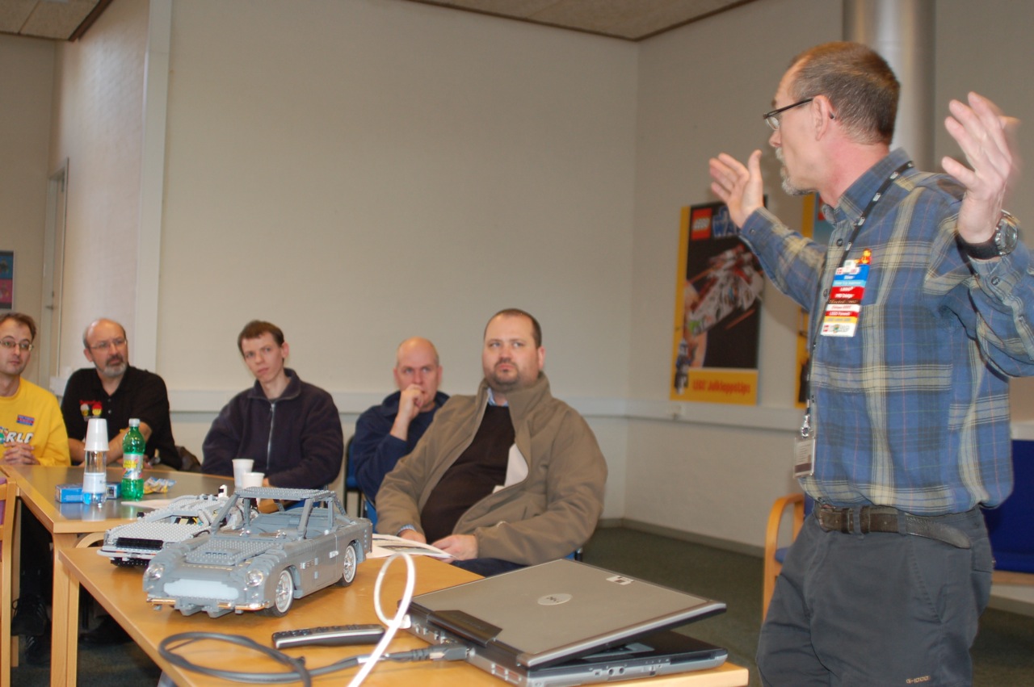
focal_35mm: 42
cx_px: 517
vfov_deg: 31.8
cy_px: 344
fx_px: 1205
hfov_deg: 46.4
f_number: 2.8
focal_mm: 28
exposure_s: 1/60
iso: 400
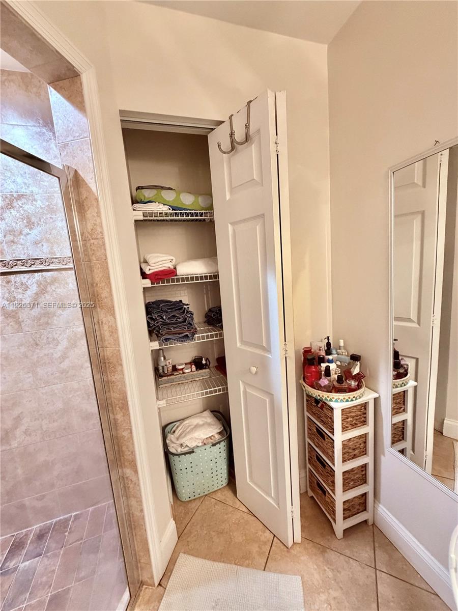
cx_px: 229
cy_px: 306
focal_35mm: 14
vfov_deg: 102.1
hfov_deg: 85.7
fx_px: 247
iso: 500
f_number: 2.2
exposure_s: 1/60
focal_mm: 2.22
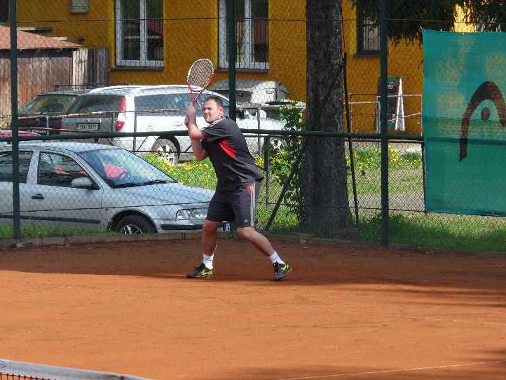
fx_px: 4226
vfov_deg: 5.1
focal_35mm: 289
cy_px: 173
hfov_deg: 6.9
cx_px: 244
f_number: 5
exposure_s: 1/320
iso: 160
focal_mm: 42.9
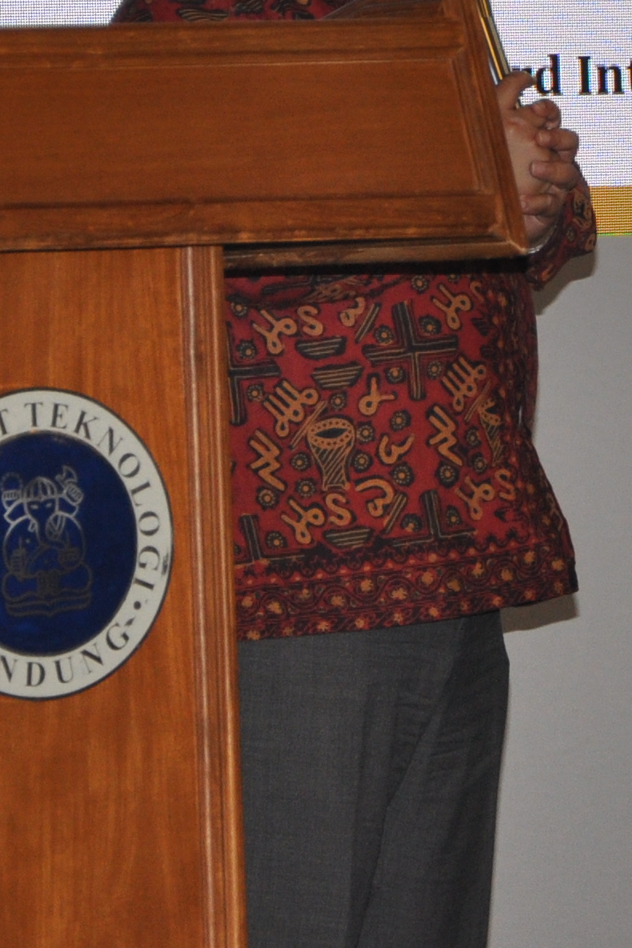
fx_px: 7425
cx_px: 415
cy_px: -153
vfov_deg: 7.3
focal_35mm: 282
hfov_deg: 4.9
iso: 500
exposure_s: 1/125
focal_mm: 52
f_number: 5
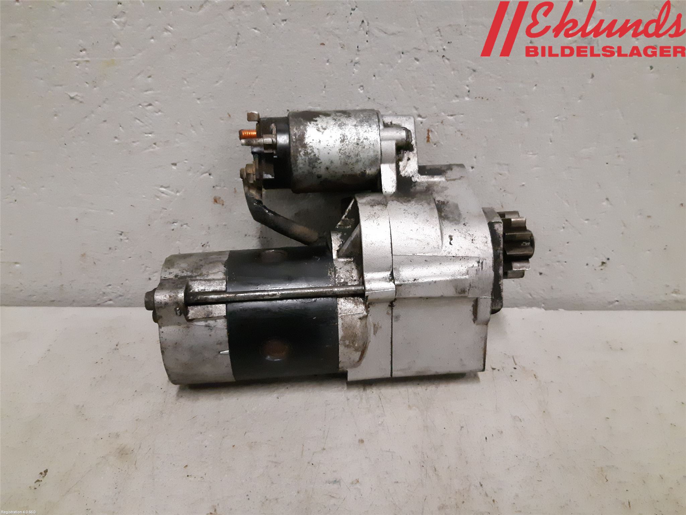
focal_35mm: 26
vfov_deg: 53.1
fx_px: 515
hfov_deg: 67.3
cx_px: 343
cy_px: 258
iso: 800
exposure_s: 1/216
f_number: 1.7
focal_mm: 3.93
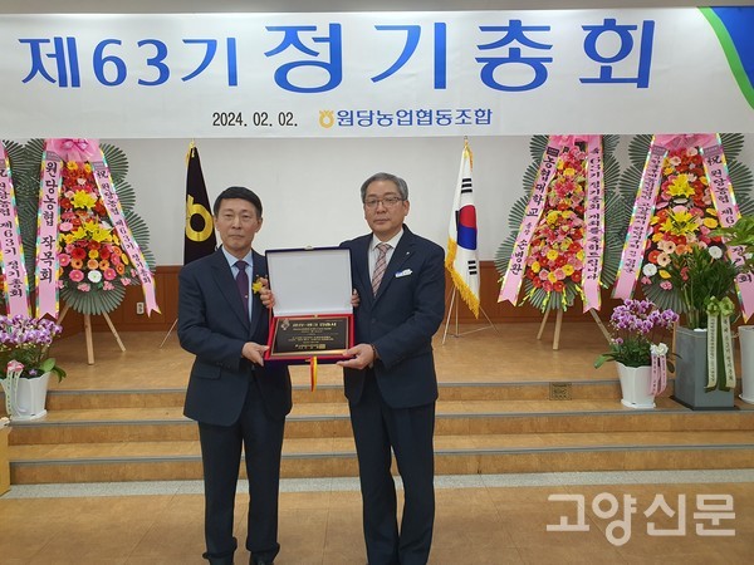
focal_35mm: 26
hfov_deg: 67.3
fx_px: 566
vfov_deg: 53.1
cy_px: 282
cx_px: 377
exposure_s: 1/120
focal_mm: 4.3
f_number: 2.4
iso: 250
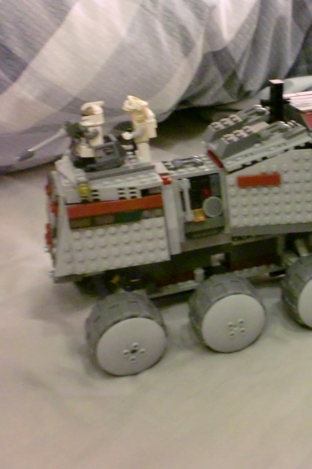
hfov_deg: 26.5
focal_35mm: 49
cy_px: 234
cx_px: 285
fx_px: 637
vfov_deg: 40.3
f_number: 3.1
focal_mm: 6.3
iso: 1000
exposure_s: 1/60
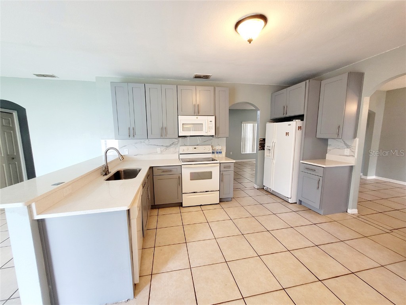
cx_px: 203
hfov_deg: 106.2
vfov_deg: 89.9
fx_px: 152
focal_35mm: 13
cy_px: 152
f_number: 2.2
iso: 200
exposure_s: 1/60.2
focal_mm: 1.74
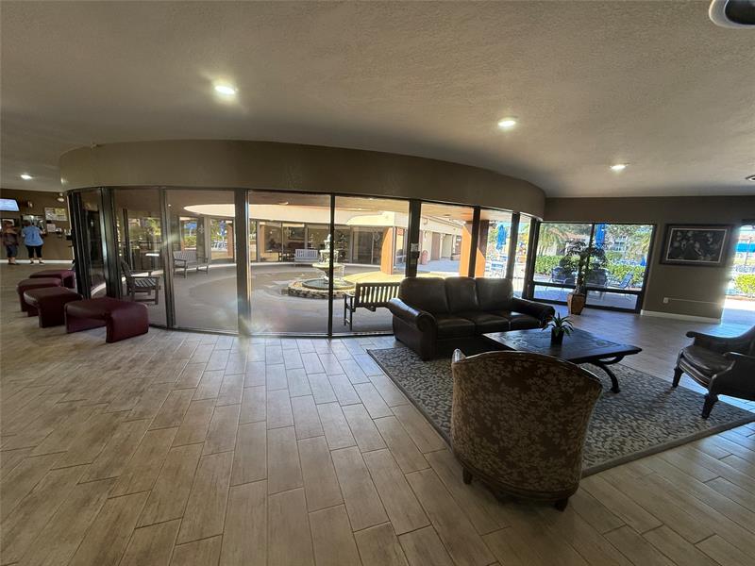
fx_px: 305
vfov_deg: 85.7
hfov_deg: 102.1
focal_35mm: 14
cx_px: 378
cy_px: 283
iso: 100
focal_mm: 2.22
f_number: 2.2
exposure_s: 1/120
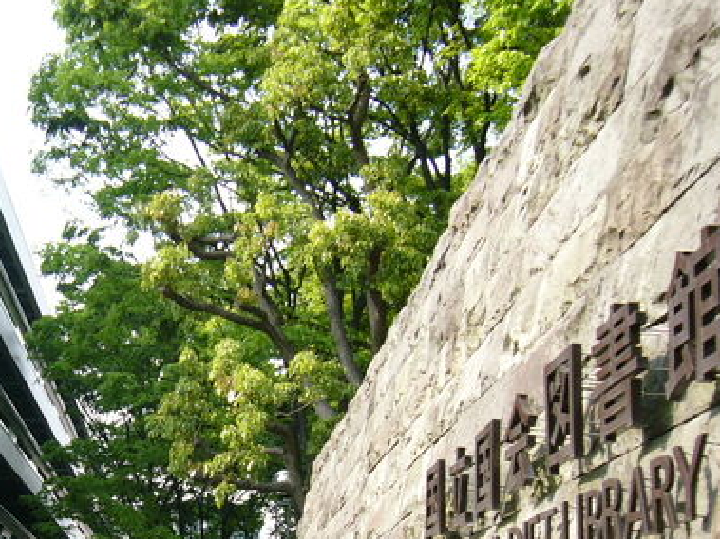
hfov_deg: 31.4
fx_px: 1248
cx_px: 142
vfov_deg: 24.1
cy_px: 411
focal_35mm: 60
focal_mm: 5.8
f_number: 2.8
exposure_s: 1/250
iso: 50
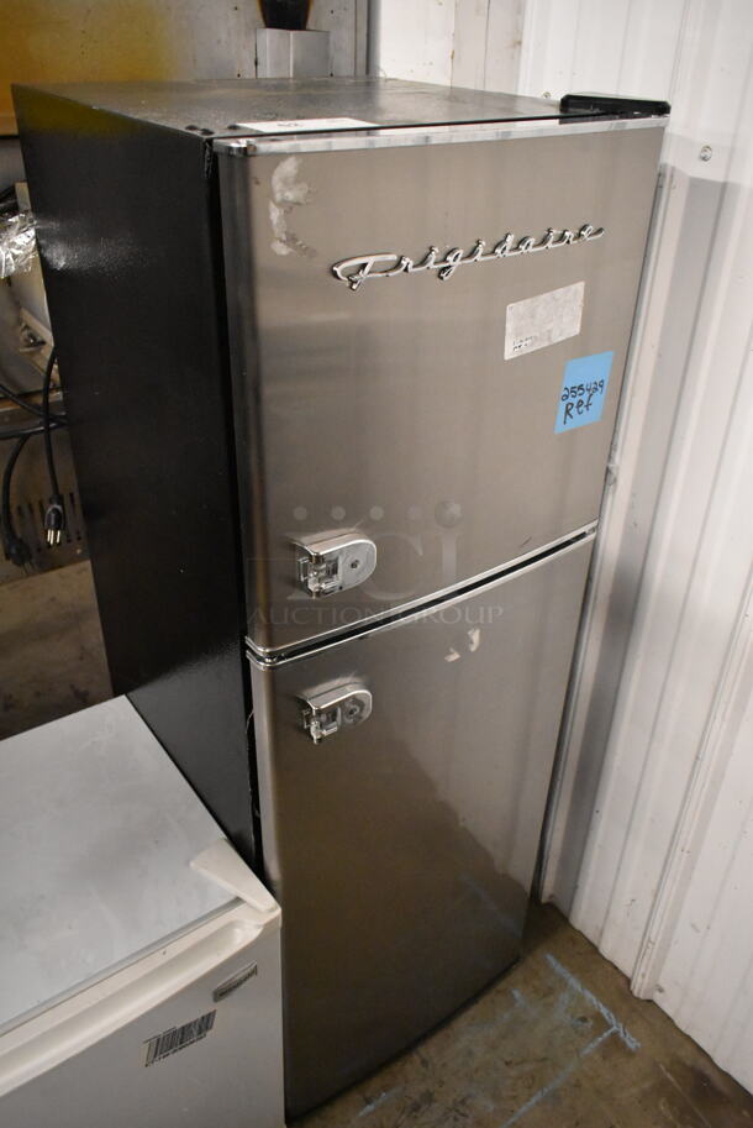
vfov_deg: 67.3
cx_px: 376
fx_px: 846
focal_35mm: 27
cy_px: 564
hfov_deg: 48.0
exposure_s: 1/125
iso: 5600
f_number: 3.5
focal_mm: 18
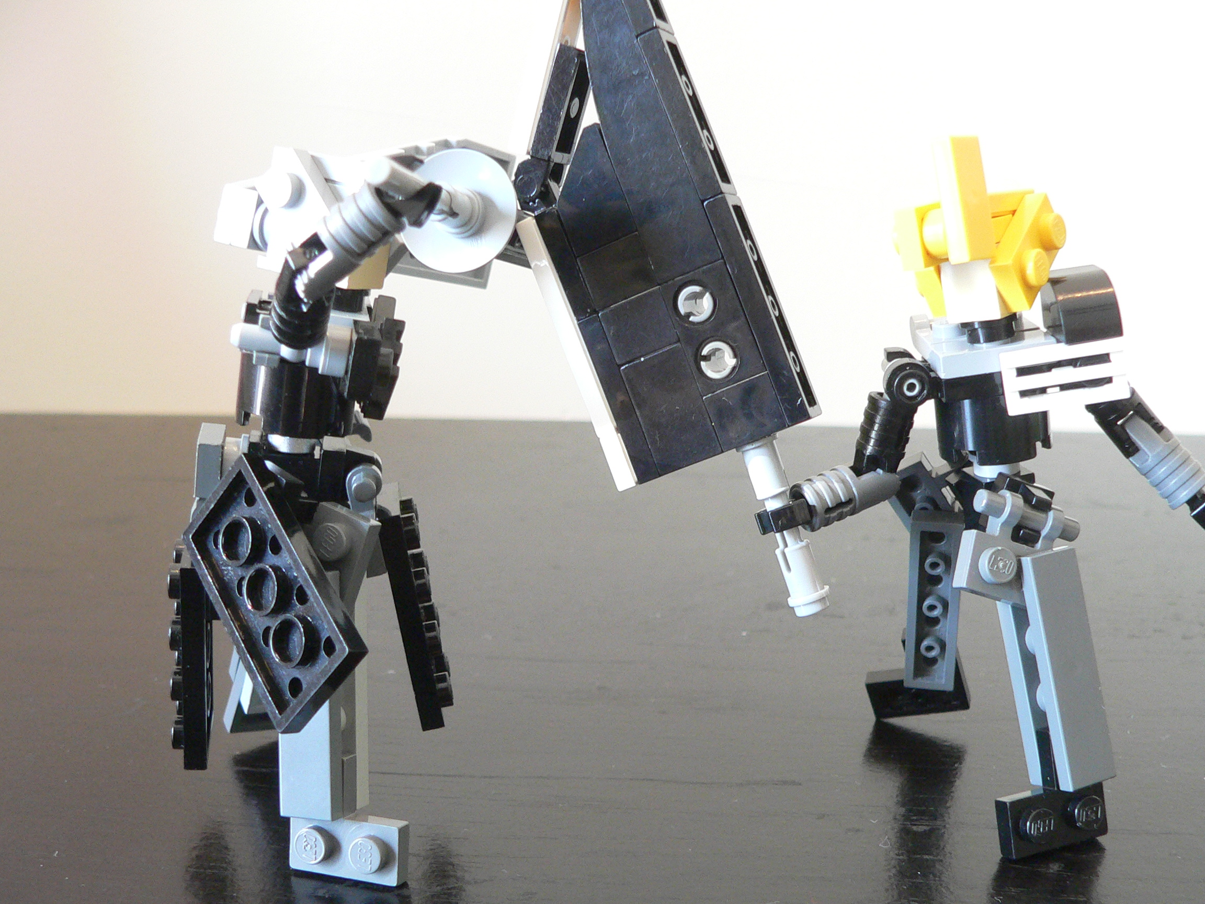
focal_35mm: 40
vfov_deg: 35.9
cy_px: 488
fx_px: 1392
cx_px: 644
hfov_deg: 46.8
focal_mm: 6
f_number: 2.8
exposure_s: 1/13
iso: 200
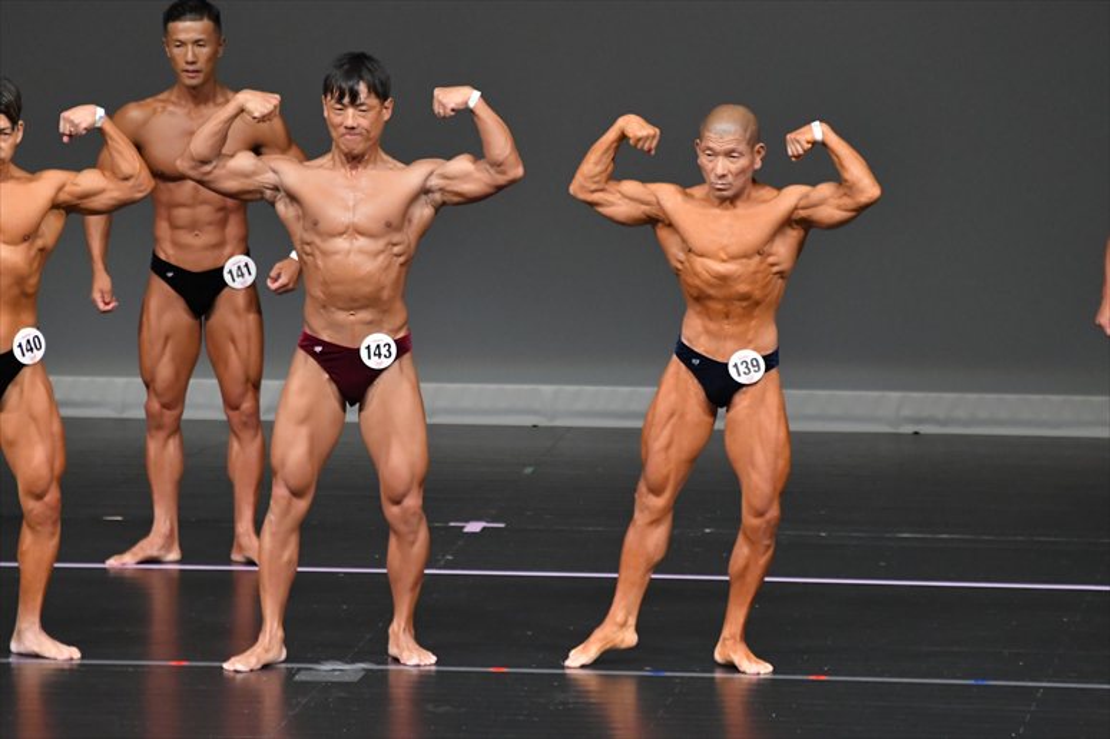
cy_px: 370
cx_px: 555
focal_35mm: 345
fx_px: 10632
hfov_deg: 6.0
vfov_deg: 4.0
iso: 4000
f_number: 5.6
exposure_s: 1/400
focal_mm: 230
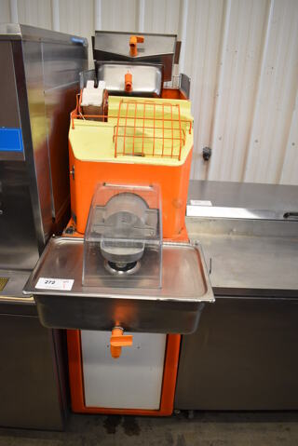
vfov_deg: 67.4
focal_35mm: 27
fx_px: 335
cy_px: 223
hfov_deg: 48.0
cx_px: 149
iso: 900
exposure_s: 1/125
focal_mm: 18
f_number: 3.5
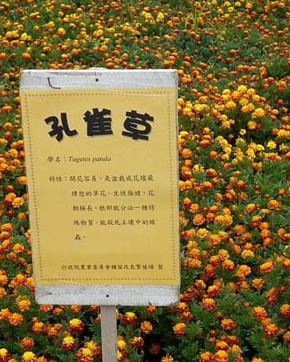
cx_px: 141
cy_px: 181
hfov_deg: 17.3
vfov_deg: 21.5
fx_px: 954
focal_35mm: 89
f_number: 4.7
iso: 80
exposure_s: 1/200
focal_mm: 12.3
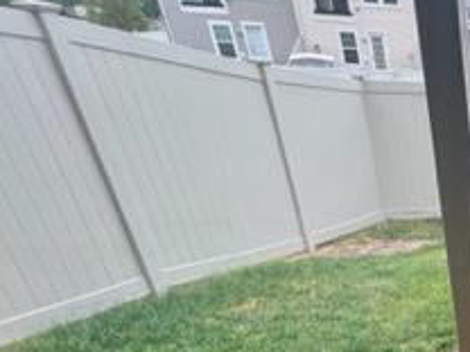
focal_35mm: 40
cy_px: 447
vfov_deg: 29.6
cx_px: 628
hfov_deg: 32.9
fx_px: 543
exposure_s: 1/99
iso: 80
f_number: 1.8
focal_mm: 1.57
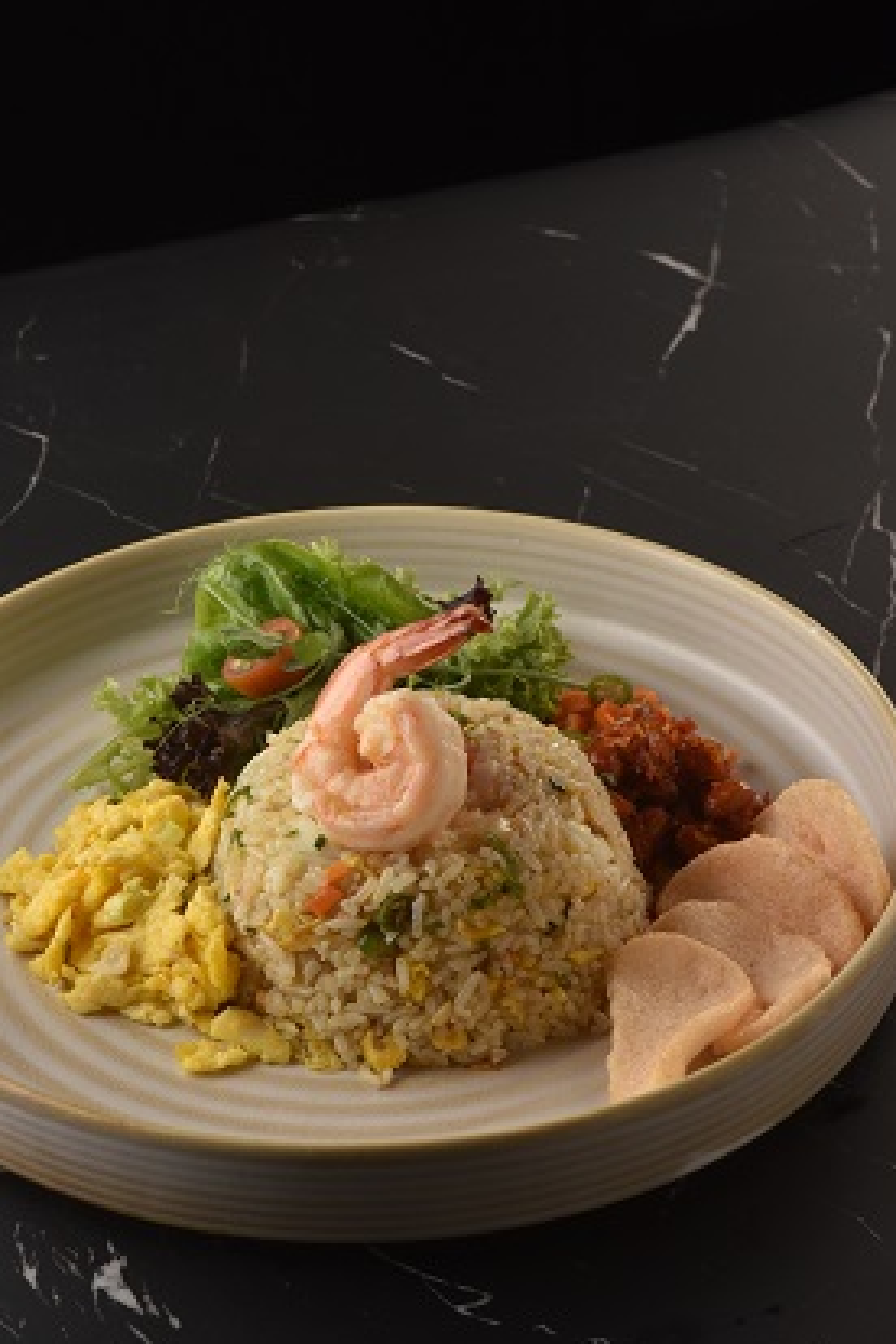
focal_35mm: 145
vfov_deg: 14.2
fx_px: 5413
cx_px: 338
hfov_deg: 9.5
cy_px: 620
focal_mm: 100
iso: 400
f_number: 13
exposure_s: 1/80
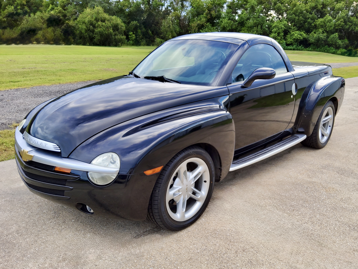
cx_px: 179
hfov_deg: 67.3
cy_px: 134
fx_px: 269
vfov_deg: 53.1
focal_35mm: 26
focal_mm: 3.08
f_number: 2
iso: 64
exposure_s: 1/120
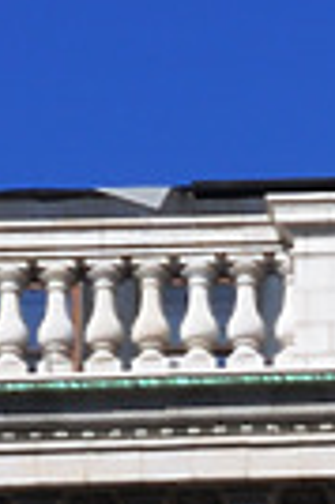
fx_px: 12664
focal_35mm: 905
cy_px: 1501
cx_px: 790
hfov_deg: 1.5
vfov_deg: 2.3
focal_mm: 90
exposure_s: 1/400
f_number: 9
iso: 200
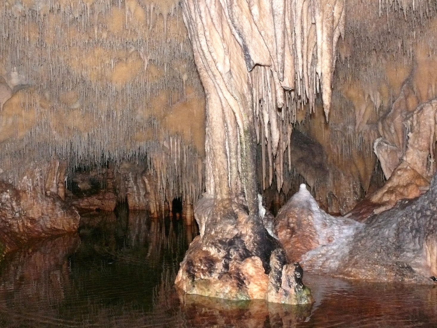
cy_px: 164
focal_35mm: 40
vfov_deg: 36.0
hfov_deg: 46.8
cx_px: 218
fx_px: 505
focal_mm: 8.4
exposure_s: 1/30
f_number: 2.8
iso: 400
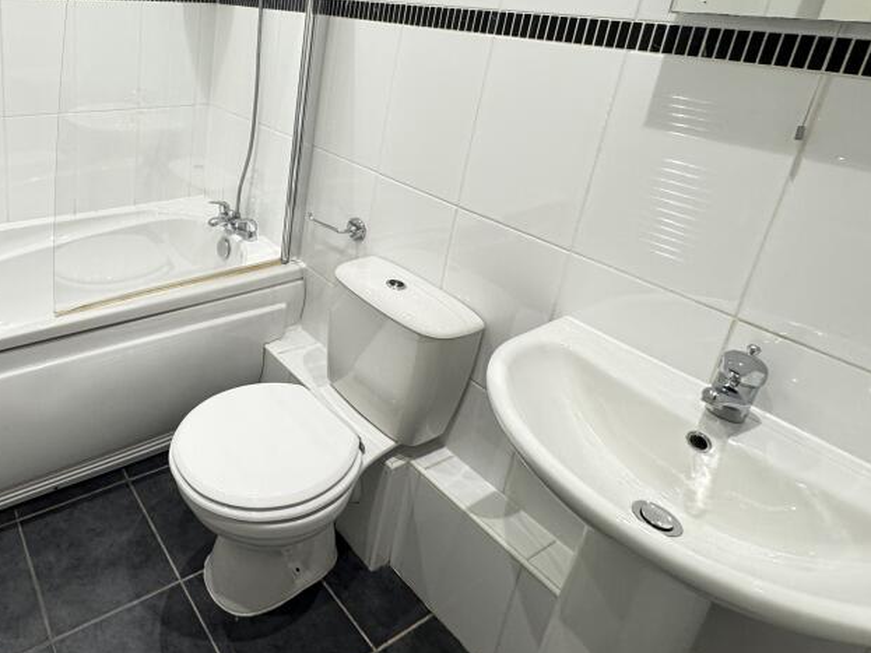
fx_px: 579
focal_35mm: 23
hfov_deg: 66.8
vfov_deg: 55.7
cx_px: 169
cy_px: 154
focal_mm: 2.22
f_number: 2.2
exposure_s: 1/100
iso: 200
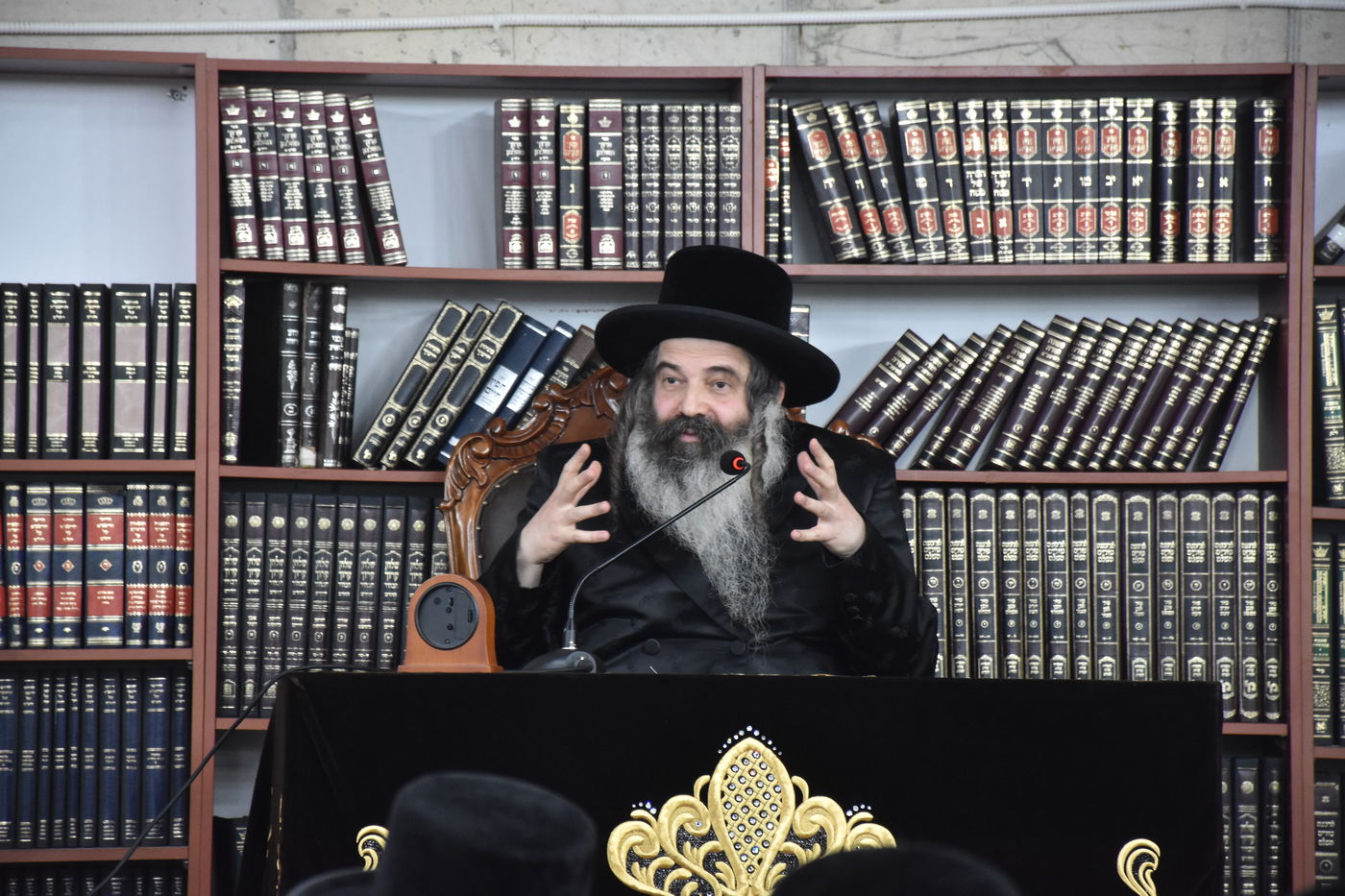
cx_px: 672
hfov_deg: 9.8
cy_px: 448
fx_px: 7844
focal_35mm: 210
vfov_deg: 6.5
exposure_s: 1/100
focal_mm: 140
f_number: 5.6
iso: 2000
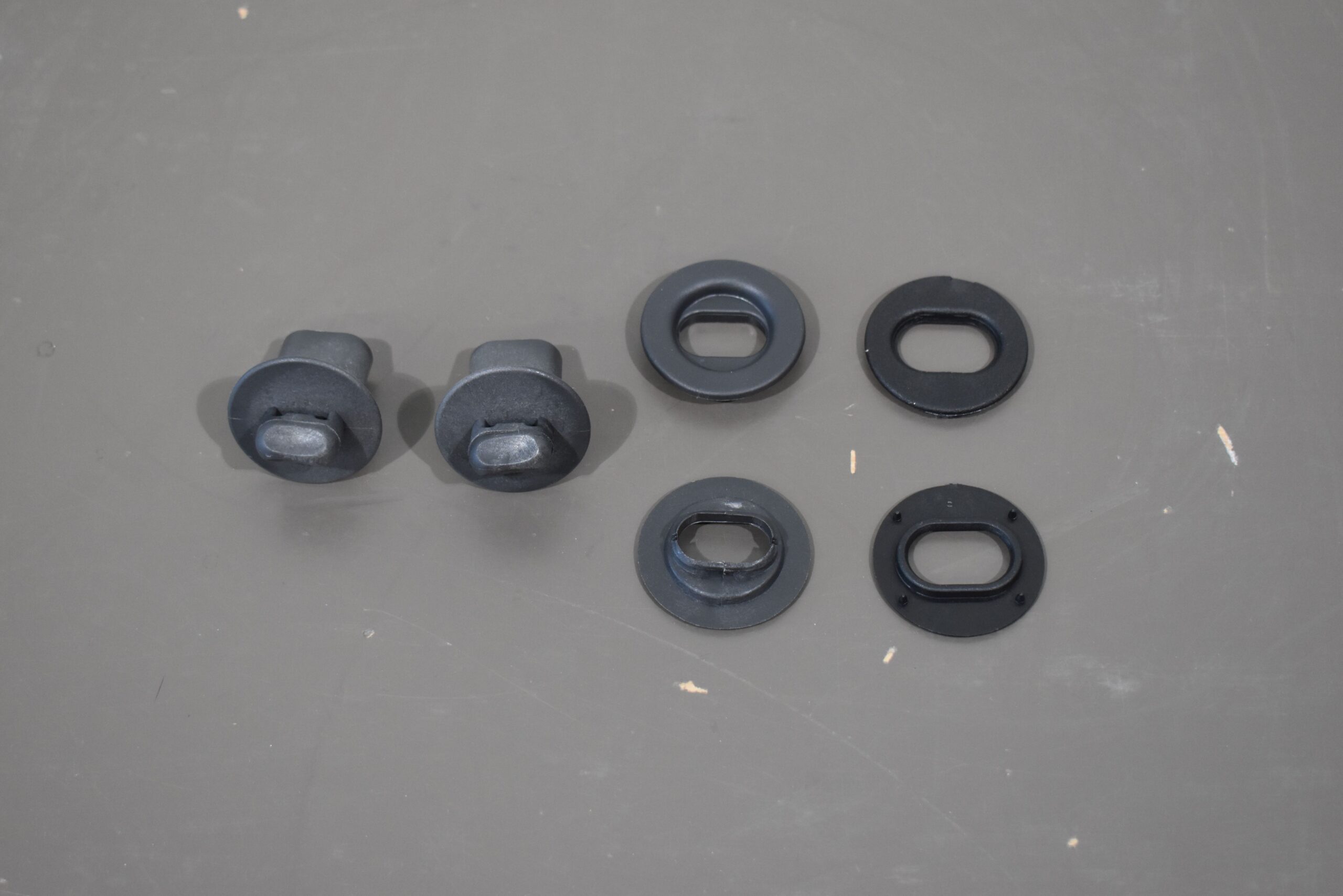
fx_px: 2574
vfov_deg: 19.7
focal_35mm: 69
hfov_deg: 29.2
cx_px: 672
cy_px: 448
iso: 1250
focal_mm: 46
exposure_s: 1/125
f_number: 5.3
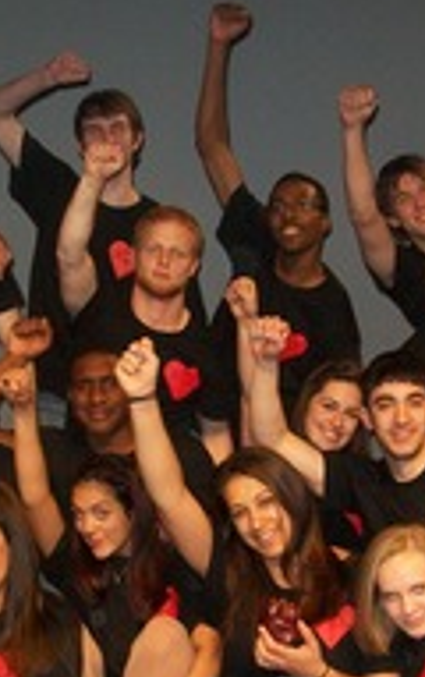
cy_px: 434
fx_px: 1440
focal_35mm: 78
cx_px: 119
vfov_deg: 26.3
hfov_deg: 16.7
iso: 160
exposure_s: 1/60
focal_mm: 6
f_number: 2.7
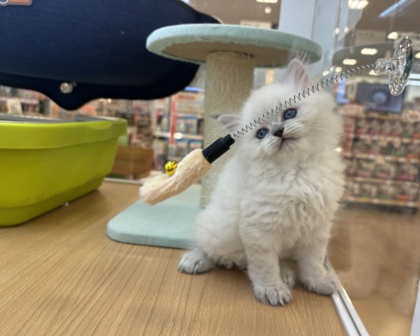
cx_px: 231
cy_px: 171
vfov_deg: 51.5
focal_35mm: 28
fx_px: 348
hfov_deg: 62.1
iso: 80
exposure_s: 1/100
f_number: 1.6
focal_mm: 5.96
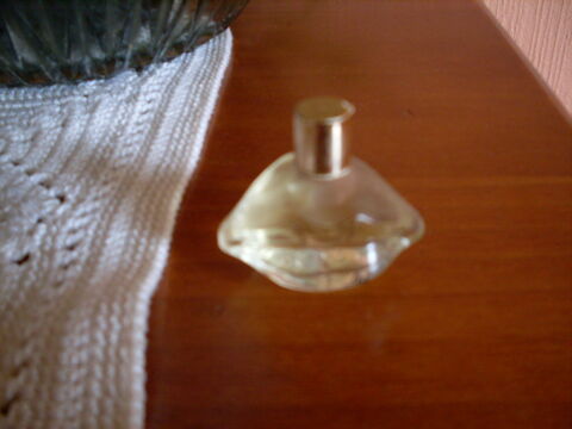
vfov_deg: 37.7
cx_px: 286
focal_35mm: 38
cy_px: 214
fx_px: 628
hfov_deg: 49.0
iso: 200
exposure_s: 1/20
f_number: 2.8
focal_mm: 6.3
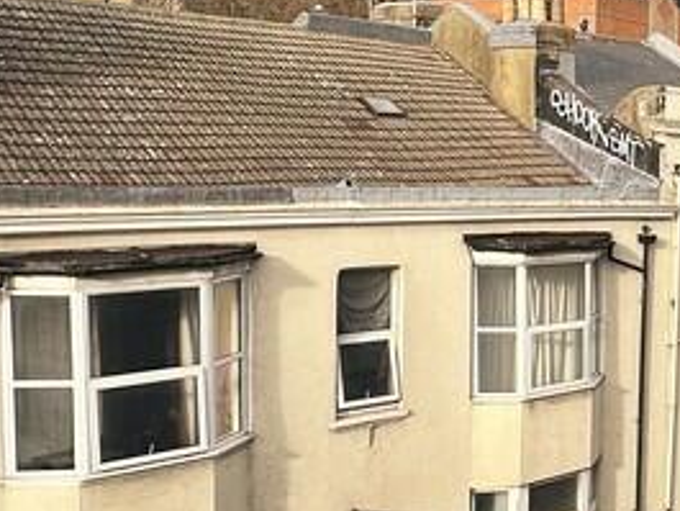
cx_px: 842
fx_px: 1061
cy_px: 249
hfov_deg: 29.8
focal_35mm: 54
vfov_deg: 27.1
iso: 50
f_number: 2.2
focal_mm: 2.22
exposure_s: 1/1383
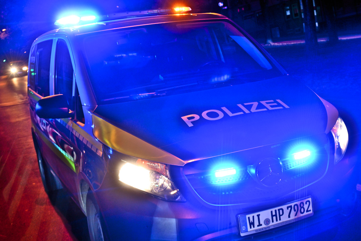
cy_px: 120
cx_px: 180
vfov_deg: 29.9
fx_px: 451
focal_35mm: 45
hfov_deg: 43.6
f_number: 6.3
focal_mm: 45
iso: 320
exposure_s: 1/15
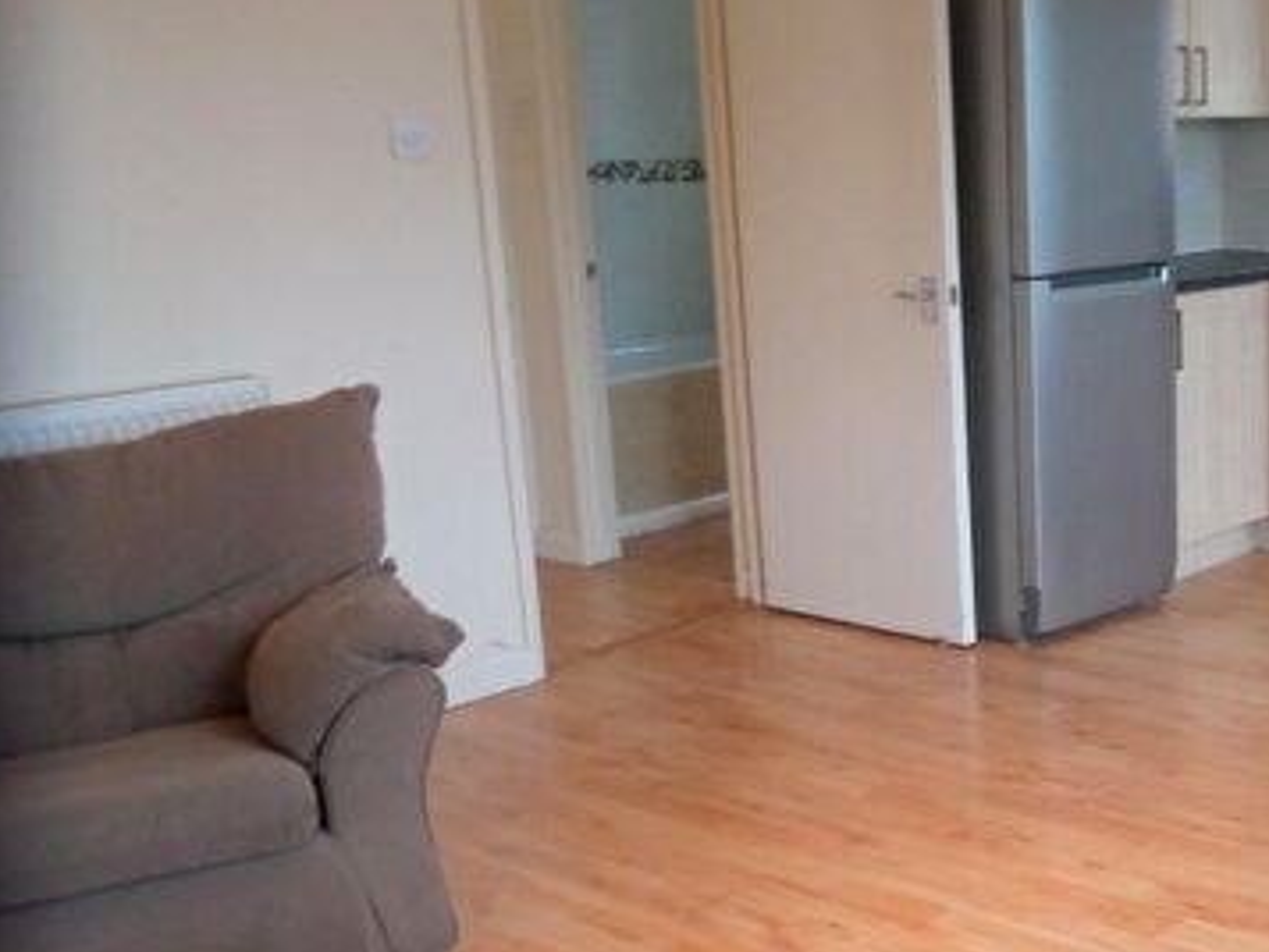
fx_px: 1724
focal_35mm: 47
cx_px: 1233
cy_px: 524
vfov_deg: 30.9
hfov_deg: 36.8
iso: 200
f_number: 3.1
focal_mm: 4.3
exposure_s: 1/20
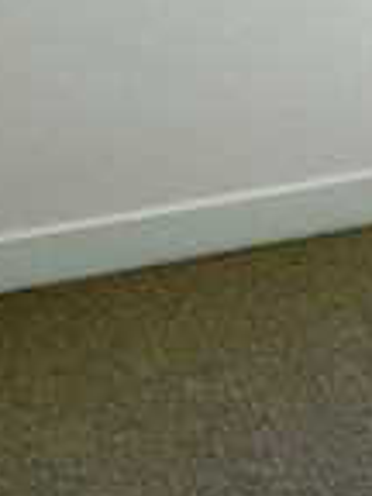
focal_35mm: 128
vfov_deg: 13.6
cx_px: 637
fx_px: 1834
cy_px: -424
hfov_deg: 10.9
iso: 100
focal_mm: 6.76
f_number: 1.78
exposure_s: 1/1522
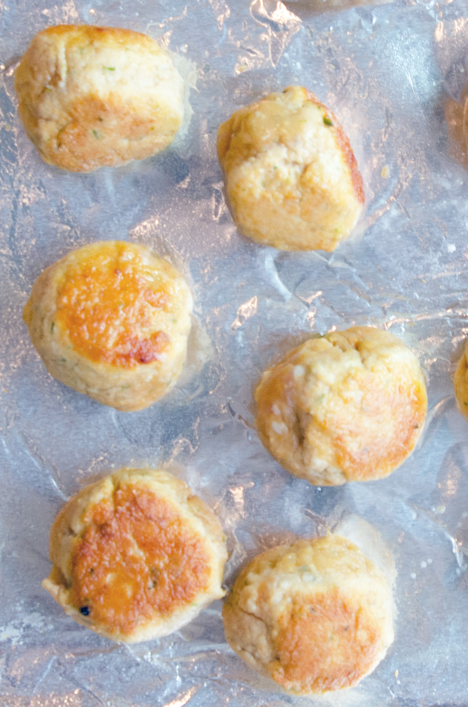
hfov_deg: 31.8
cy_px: 354
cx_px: 234
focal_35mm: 42
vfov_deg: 46.5
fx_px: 823
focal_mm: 28
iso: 800
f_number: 5.6
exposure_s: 1/60
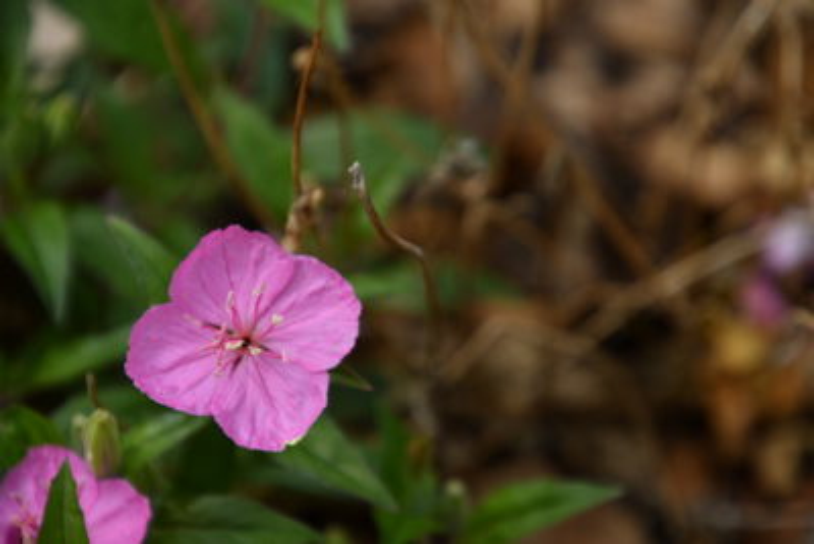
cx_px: 407
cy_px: 272
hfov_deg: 4.6
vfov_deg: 3.1
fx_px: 10178
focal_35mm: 450
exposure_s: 1/320
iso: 100
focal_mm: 300
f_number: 6.3
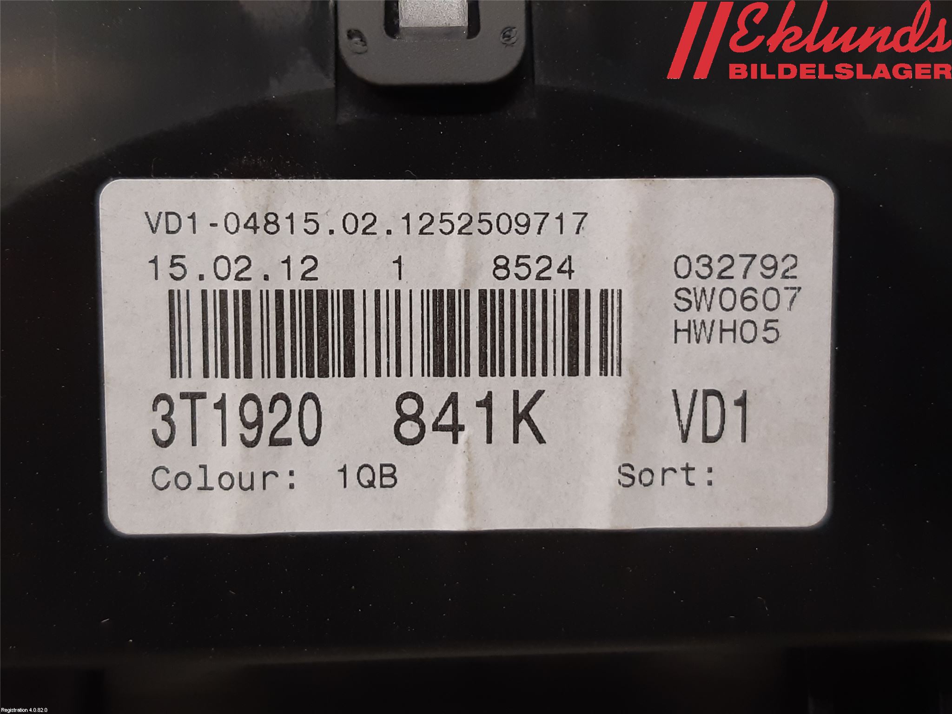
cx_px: 476
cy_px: 357
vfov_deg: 53.1
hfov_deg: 67.3
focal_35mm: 26
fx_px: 715
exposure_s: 1/50
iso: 125
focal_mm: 3.93
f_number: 1.7
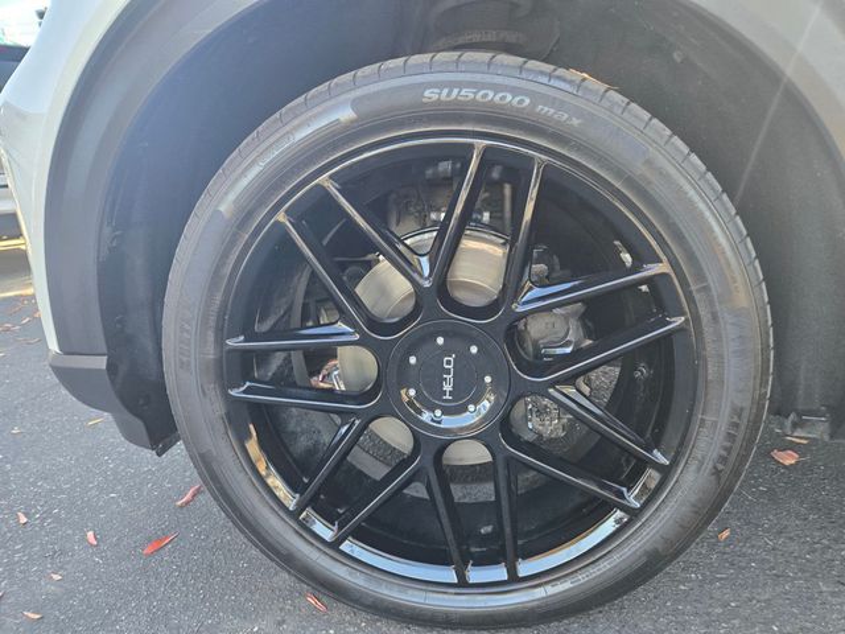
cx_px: 422
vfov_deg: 58.9
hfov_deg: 73.9
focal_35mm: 23
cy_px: 317
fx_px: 561
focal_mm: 5.4
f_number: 1.8
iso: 160
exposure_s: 1/180
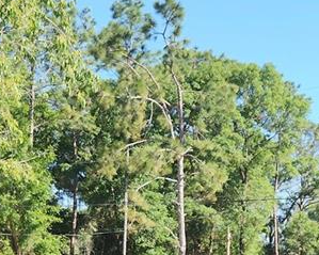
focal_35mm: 90
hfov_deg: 19.8
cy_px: 316
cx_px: 396
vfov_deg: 16.3
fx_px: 849
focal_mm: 5.4
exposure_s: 1/511
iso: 20
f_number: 1.8
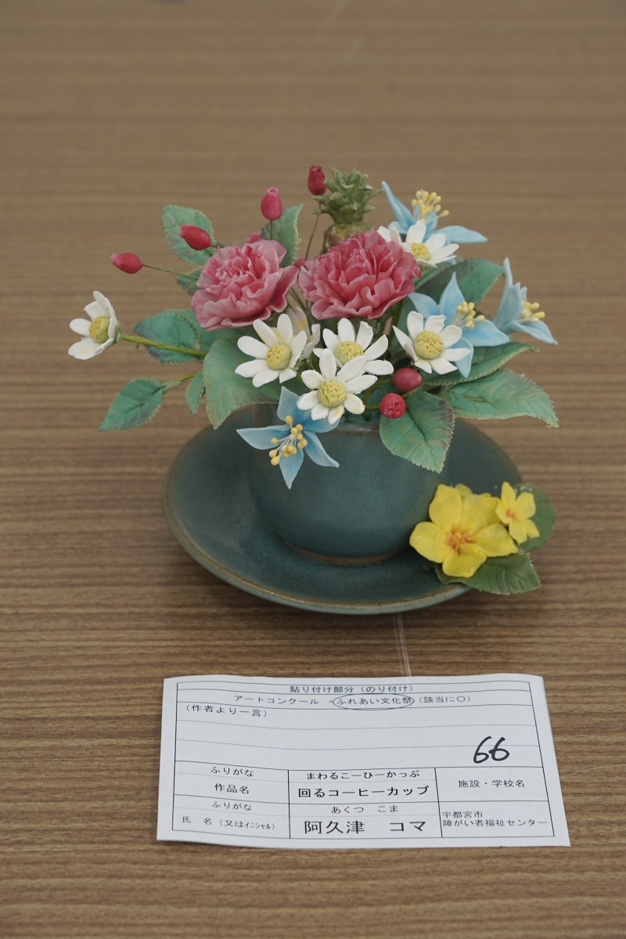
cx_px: 313
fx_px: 2113
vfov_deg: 25.1
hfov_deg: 16.9
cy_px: 470
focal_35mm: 81
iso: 1250
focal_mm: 81
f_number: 8
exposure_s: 1/50
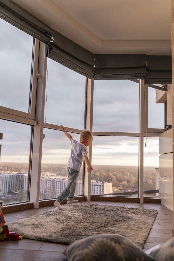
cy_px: 130
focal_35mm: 35
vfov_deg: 54.4
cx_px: 87
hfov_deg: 37.9
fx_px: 254
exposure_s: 1/500
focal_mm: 35
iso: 640
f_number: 2.8
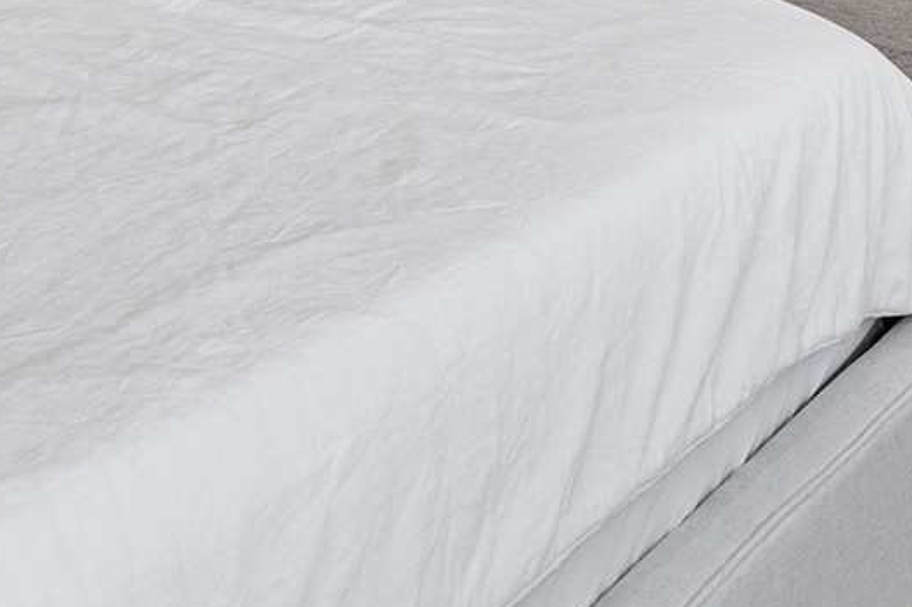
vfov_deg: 16.7
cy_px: -526
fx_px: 1671
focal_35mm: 66
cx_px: 389
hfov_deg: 30.5
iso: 200
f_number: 9
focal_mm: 16
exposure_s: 1/2.5
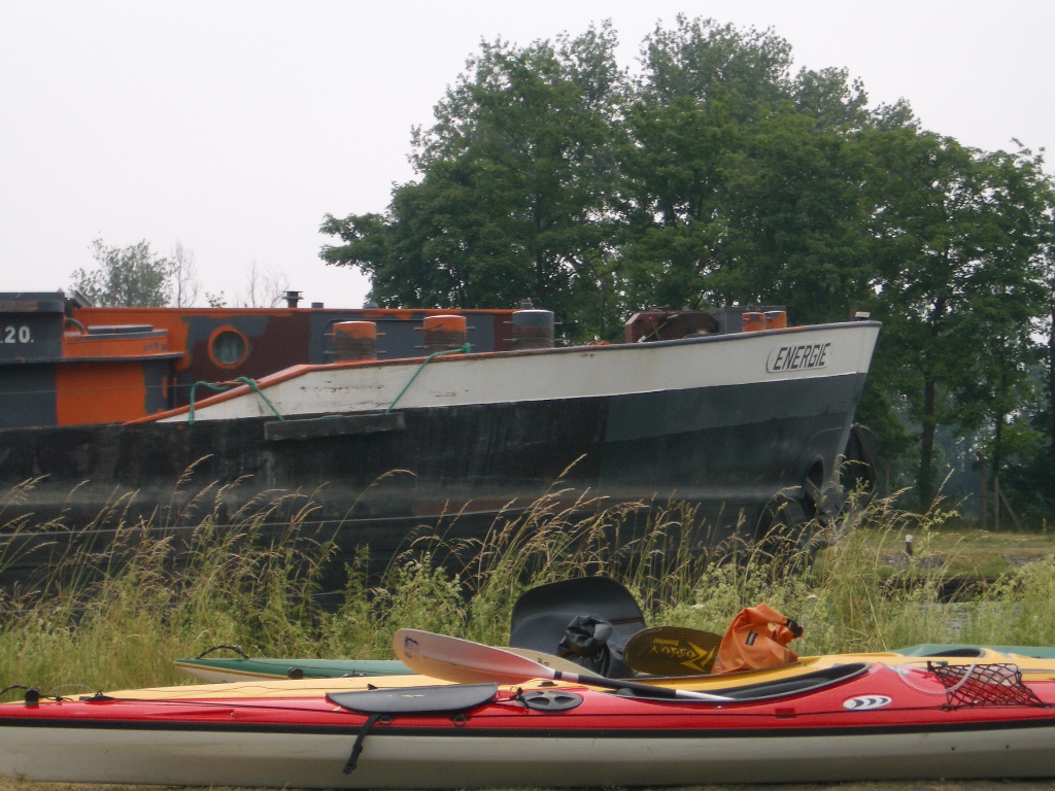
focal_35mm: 88
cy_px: 396
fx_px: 2682
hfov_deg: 22.3
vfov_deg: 16.8
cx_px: 528
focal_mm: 14.6
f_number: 4.4
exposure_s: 1/125
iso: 50
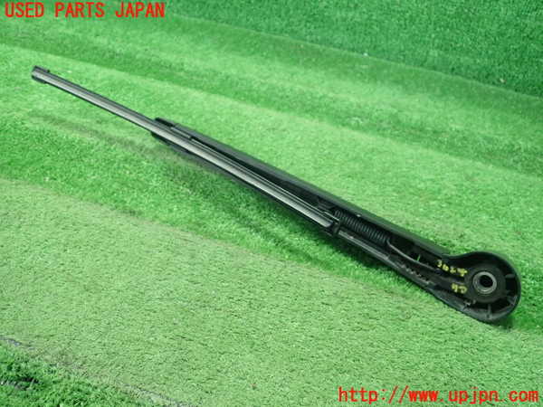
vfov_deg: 46.8
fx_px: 471
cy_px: 204
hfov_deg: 60.0
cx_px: 272
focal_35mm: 30
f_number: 2.3
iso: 640
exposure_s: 1/125
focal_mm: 5.5
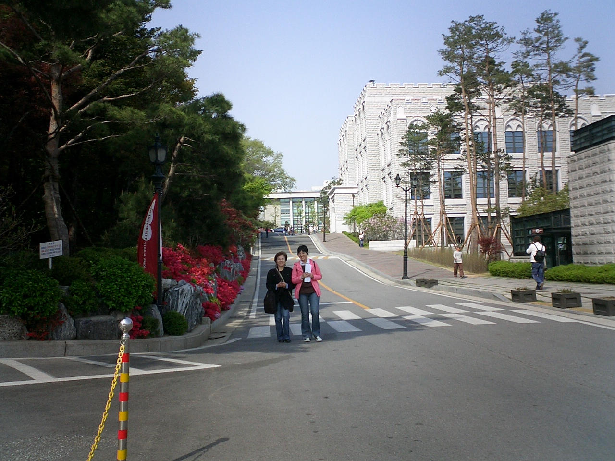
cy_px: 230
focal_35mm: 37
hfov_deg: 50.1
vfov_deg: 38.7
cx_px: 308
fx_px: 657
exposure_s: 1/1000
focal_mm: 5.6
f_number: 3.5
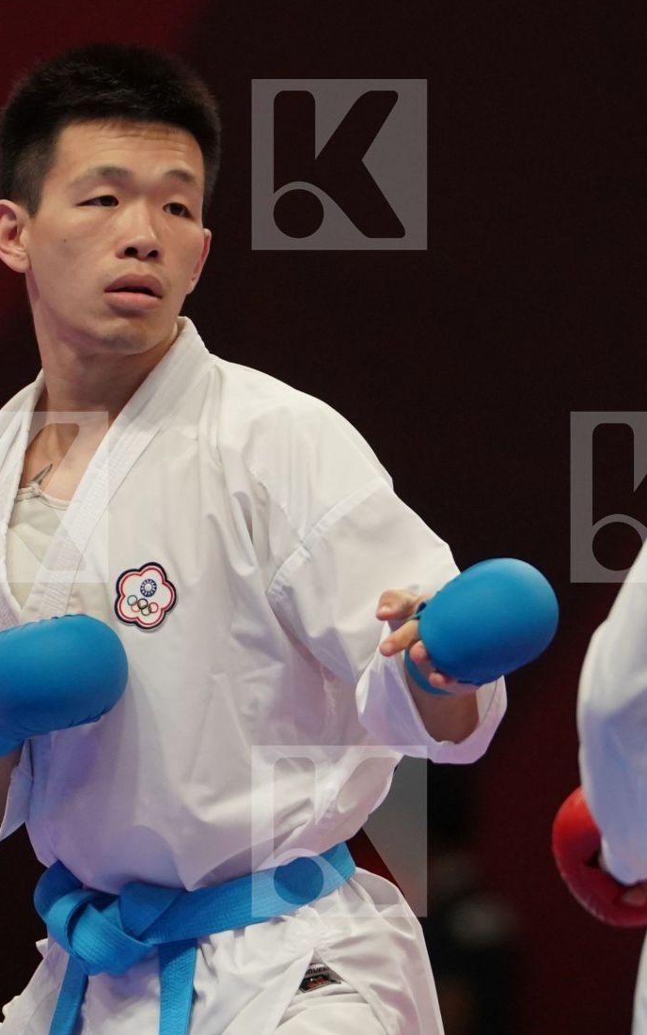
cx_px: 339
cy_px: 497
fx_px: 19187
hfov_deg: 1.9
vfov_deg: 3.1
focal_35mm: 680
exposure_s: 1/1000
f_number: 4
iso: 2500
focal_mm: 272
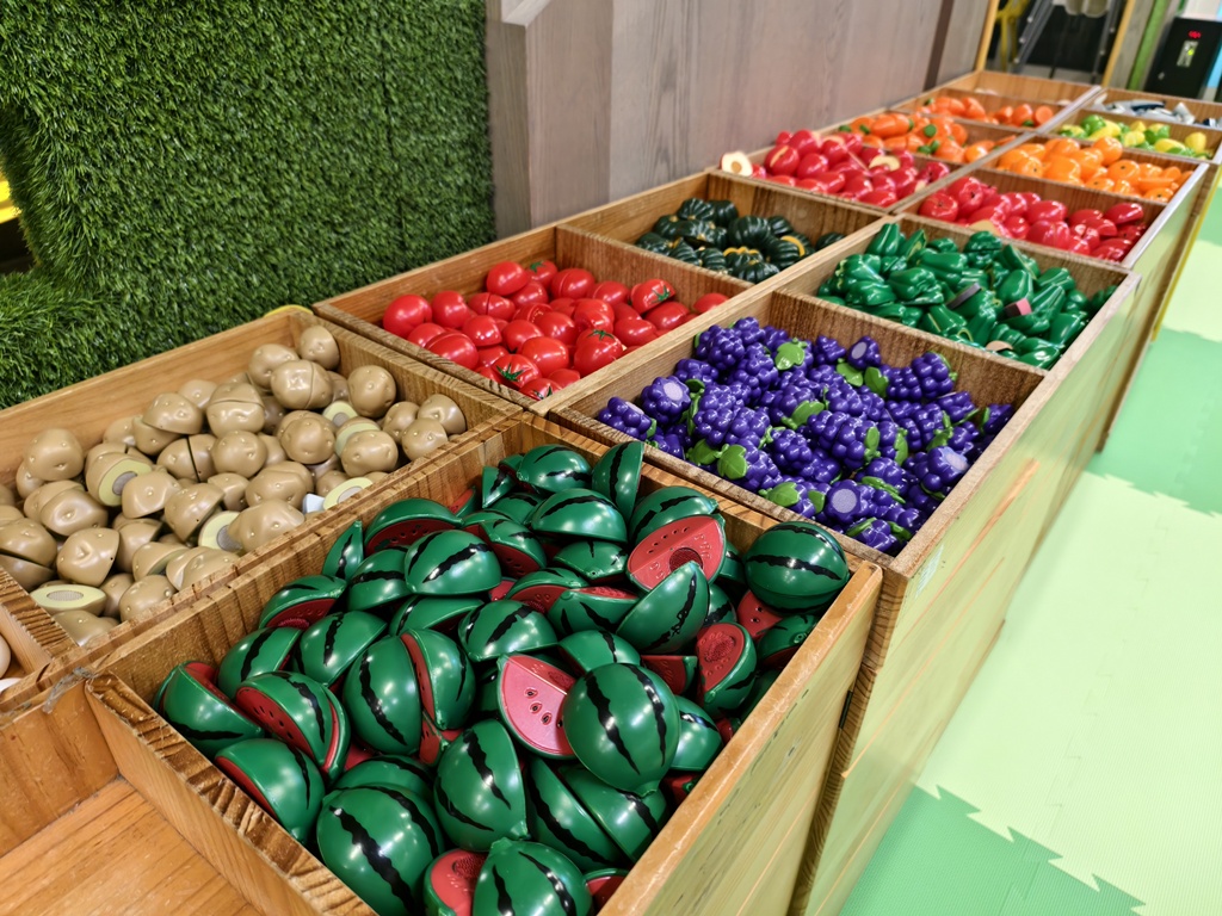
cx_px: 611
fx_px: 812
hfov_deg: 73.9
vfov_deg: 58.9
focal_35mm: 23
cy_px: 458
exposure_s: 1/60
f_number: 1.57
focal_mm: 6.54
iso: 226
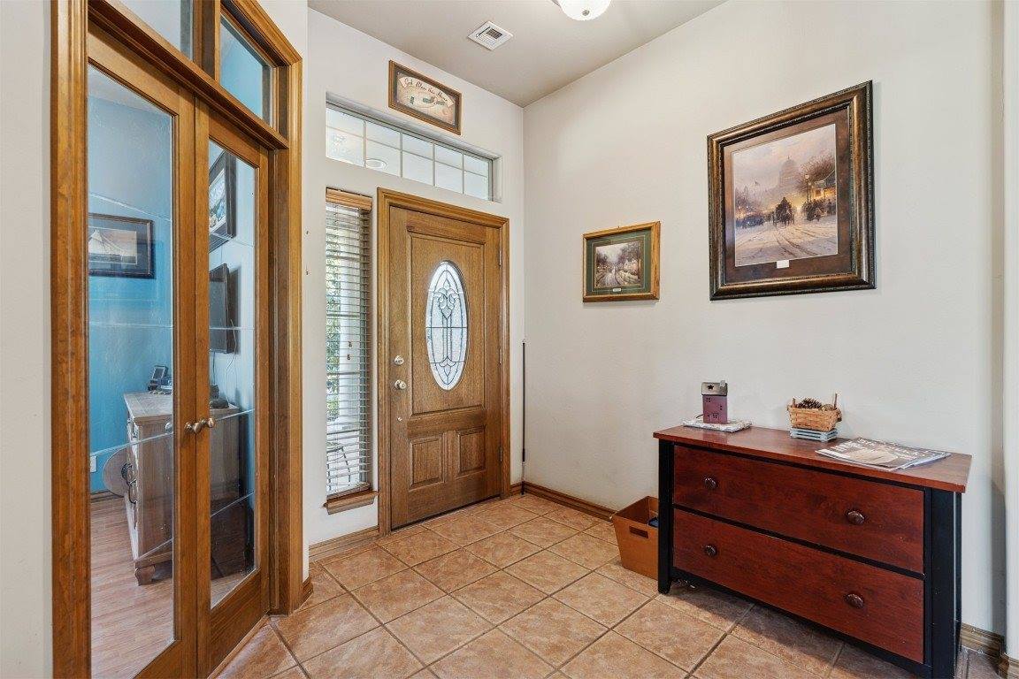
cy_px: 340
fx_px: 453
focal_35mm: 16
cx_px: 510
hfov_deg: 96.7
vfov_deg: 73.7
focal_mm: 16
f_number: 10
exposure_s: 1/6
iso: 200
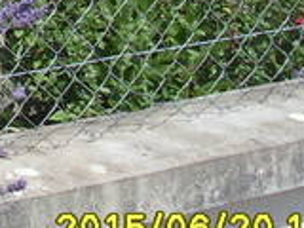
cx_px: -272
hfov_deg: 9.9
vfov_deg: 7.6
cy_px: -224
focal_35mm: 188
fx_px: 1651
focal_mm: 6.3
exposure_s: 1/250
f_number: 7.7
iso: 80
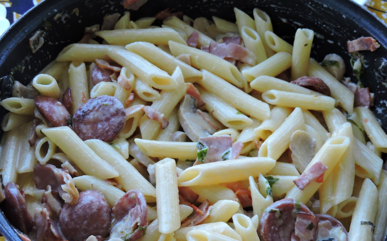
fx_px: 569
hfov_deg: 37.5
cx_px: 192
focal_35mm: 54
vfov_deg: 23.9
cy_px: 146
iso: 140
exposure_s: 1/50
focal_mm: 8.9
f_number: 3.6
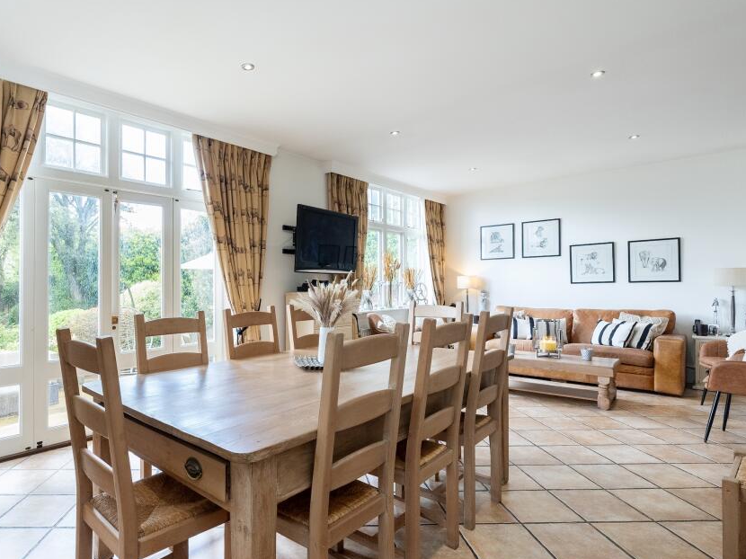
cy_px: 302
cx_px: 404
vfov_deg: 68.5
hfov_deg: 84.5
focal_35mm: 19
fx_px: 409
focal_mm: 16
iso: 1250
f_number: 7.1
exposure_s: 1/40
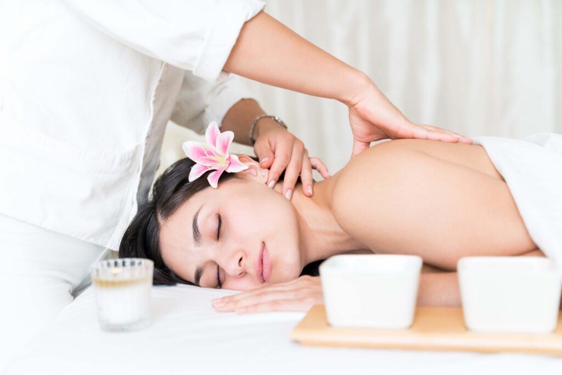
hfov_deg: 40.3
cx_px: 281
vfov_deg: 27.5
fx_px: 765
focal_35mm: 49
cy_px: 188
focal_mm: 49
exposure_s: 1/160
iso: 200
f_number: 2.8
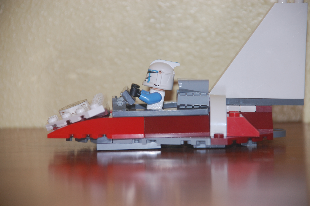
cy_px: 103
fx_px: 1742
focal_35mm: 202
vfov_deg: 6.8
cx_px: 155
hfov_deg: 10.2
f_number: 5.6
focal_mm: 135
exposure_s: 1/60
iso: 400
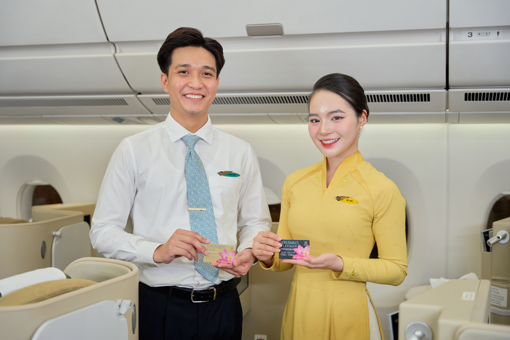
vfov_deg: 28.9
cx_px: 255
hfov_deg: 42.3
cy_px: 170
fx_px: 659
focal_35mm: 46
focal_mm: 46.5
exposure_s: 1/160
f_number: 2.8
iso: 1000
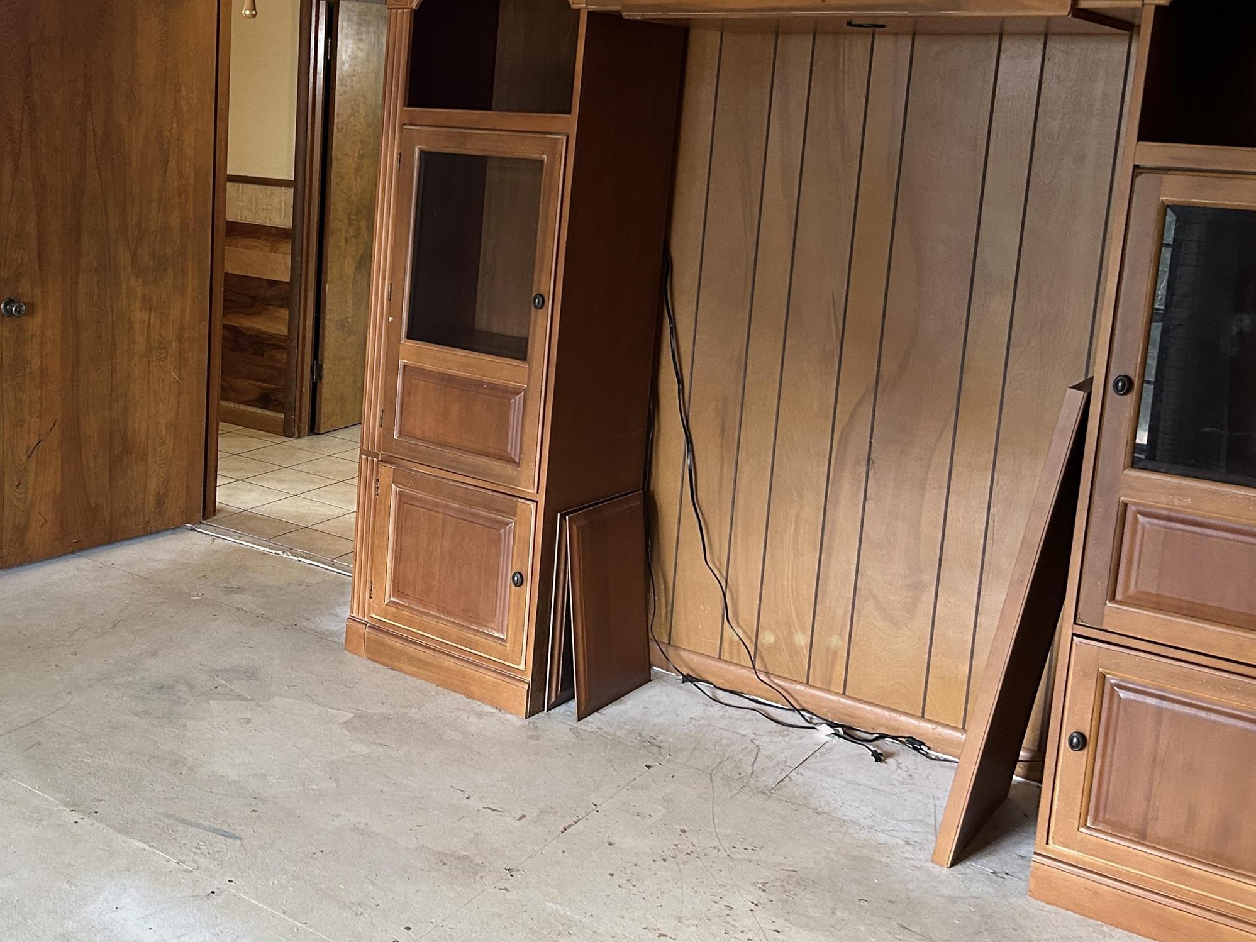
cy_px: 300
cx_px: 296
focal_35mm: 40
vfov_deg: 35.5
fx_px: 1451
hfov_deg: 45.0
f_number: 1.5
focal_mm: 5.7
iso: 250
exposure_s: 1/60
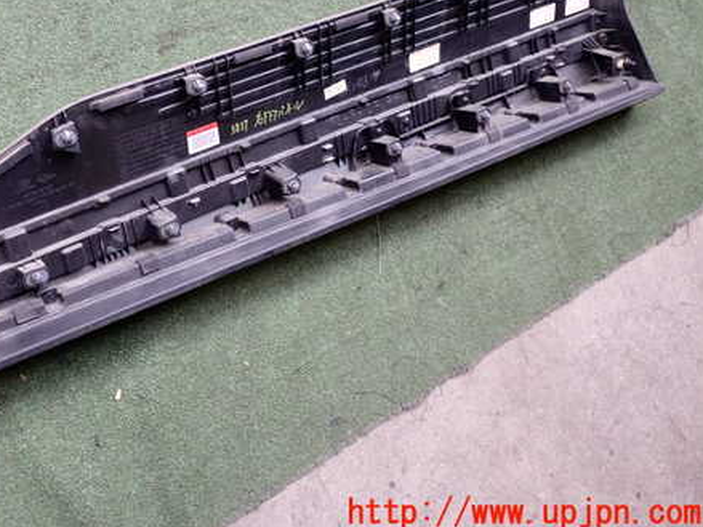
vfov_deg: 34.8
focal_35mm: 41
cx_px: 229
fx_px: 832
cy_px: 173
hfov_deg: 45.0
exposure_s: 1/125
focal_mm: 5.4
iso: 160
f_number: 2.3
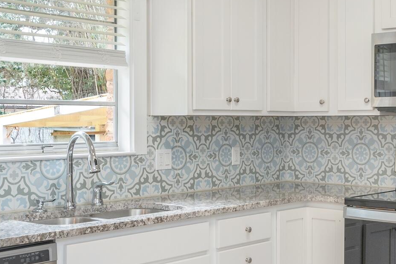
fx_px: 671
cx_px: 284
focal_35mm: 61
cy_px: 154
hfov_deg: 32.4
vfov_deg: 22.2
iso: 320
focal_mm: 19
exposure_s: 1/30
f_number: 9
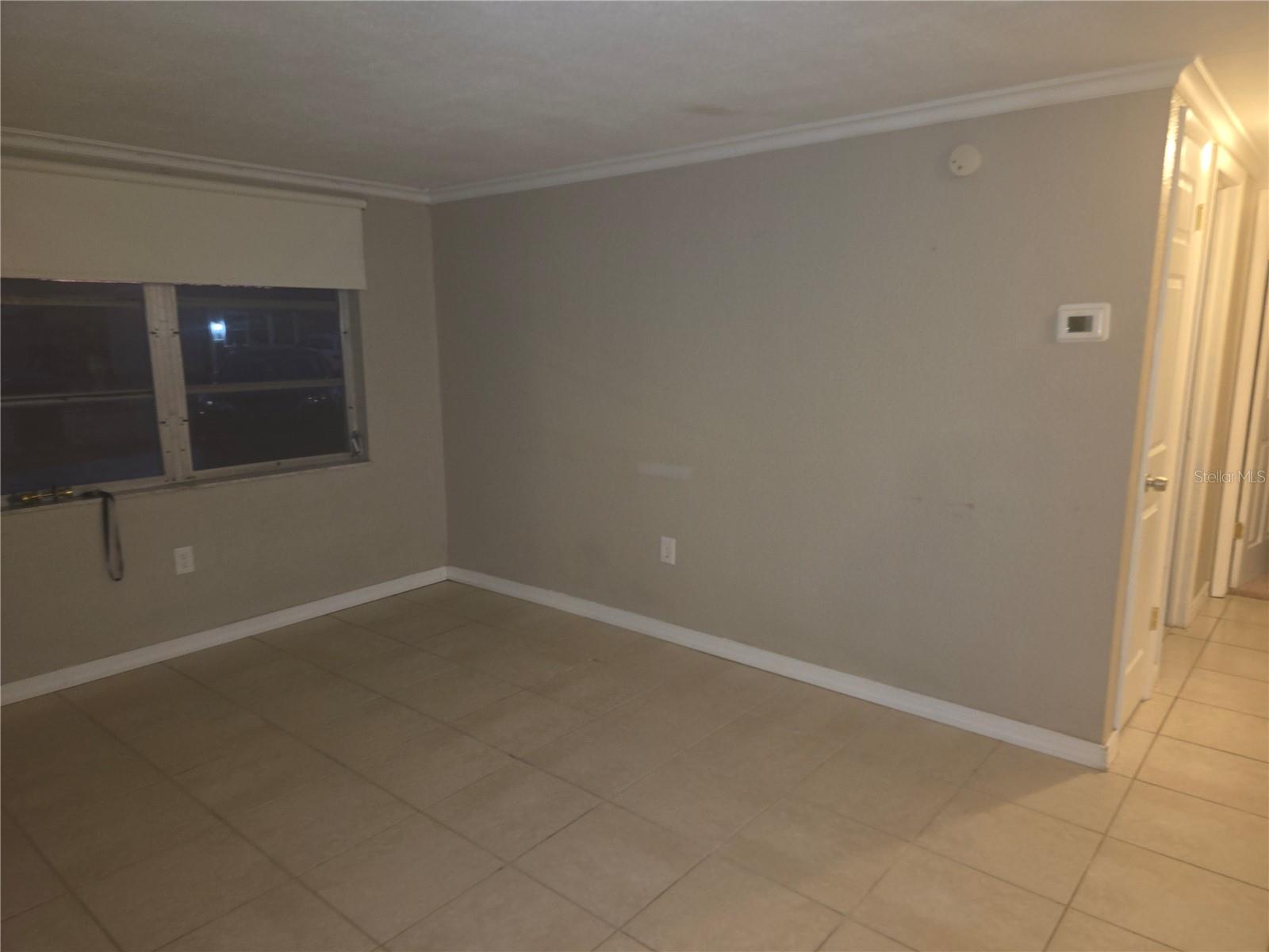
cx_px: 634
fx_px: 843
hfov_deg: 73.9
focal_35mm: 23
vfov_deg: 58.9
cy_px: 476
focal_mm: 6.3
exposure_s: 1/13.4
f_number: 1.7
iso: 125
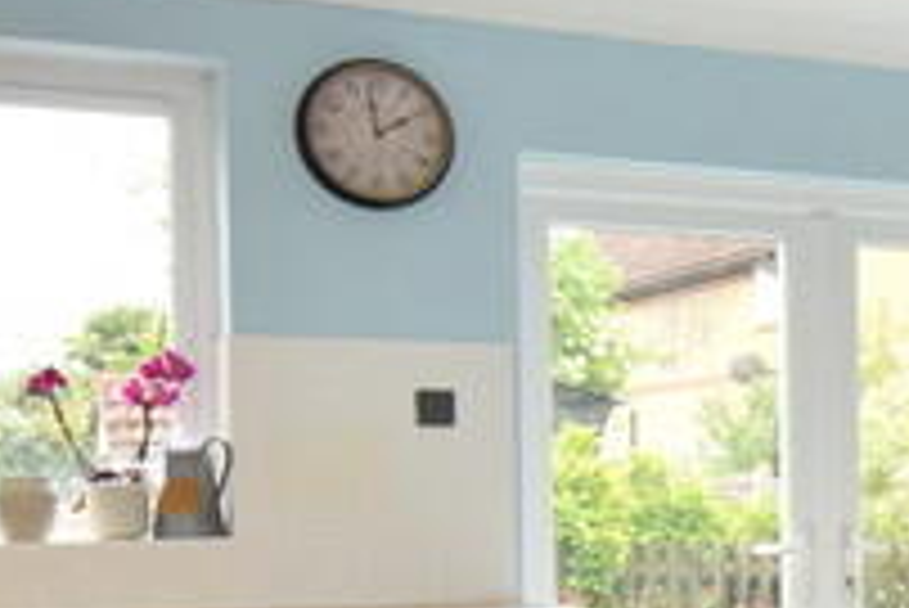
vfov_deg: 17.7
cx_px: 1206
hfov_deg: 23.3
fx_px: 1920
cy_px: 538
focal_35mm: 76
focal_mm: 10
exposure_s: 1/200
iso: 400
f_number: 5
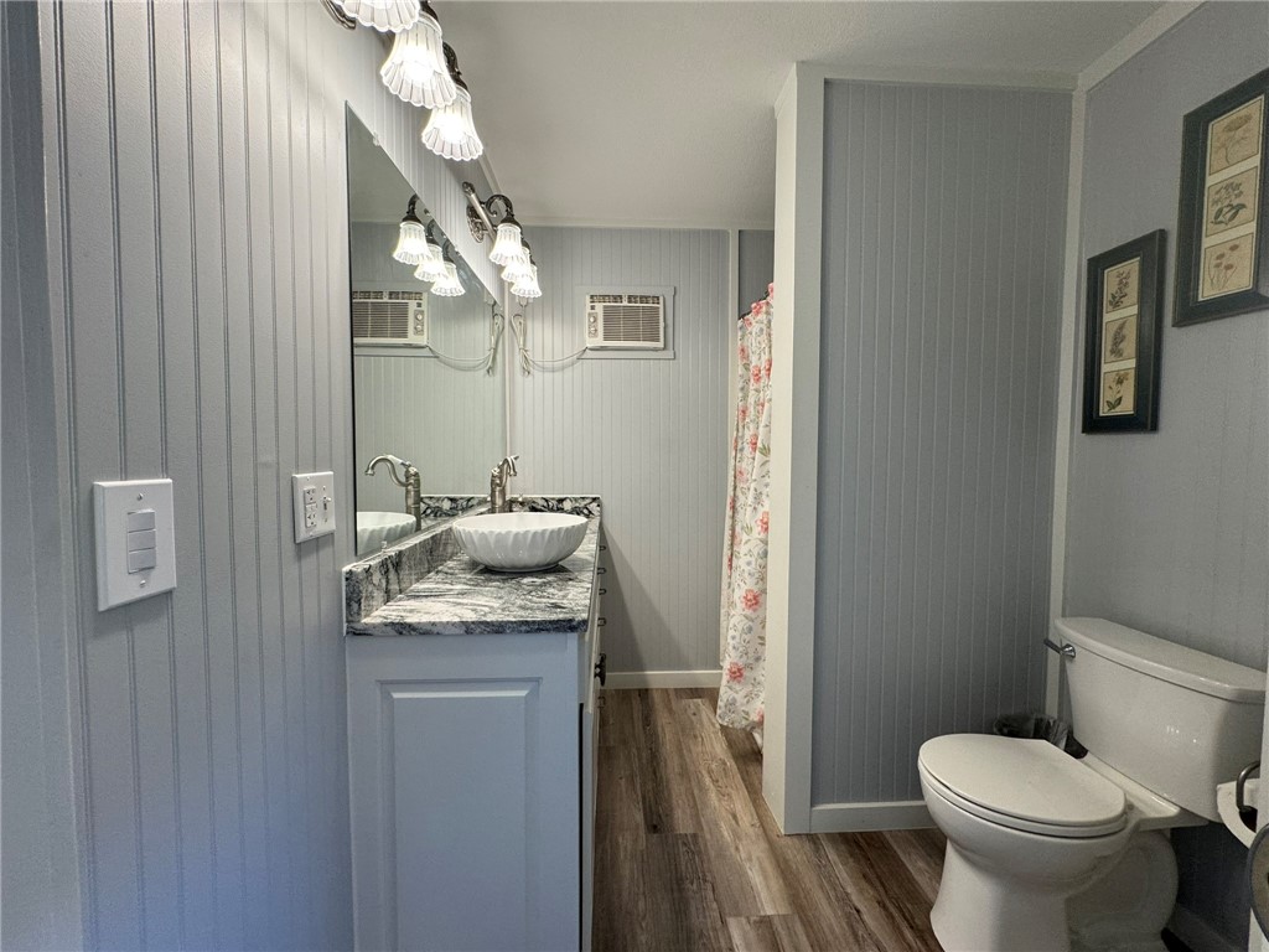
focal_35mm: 14
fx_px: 513
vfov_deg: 85.7
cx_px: 634
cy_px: 476
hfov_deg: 102.1
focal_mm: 2.22
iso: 160
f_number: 2.2
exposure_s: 1/120
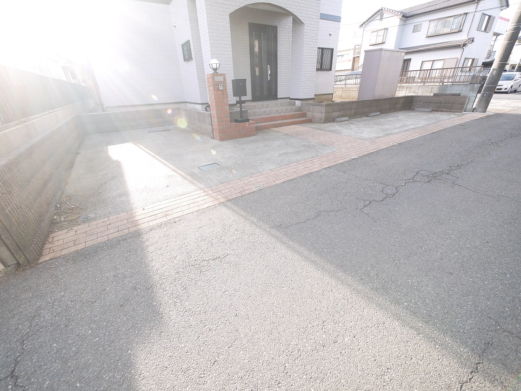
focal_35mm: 14
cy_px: 196
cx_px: 260
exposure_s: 1/125
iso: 160
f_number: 4
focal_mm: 7
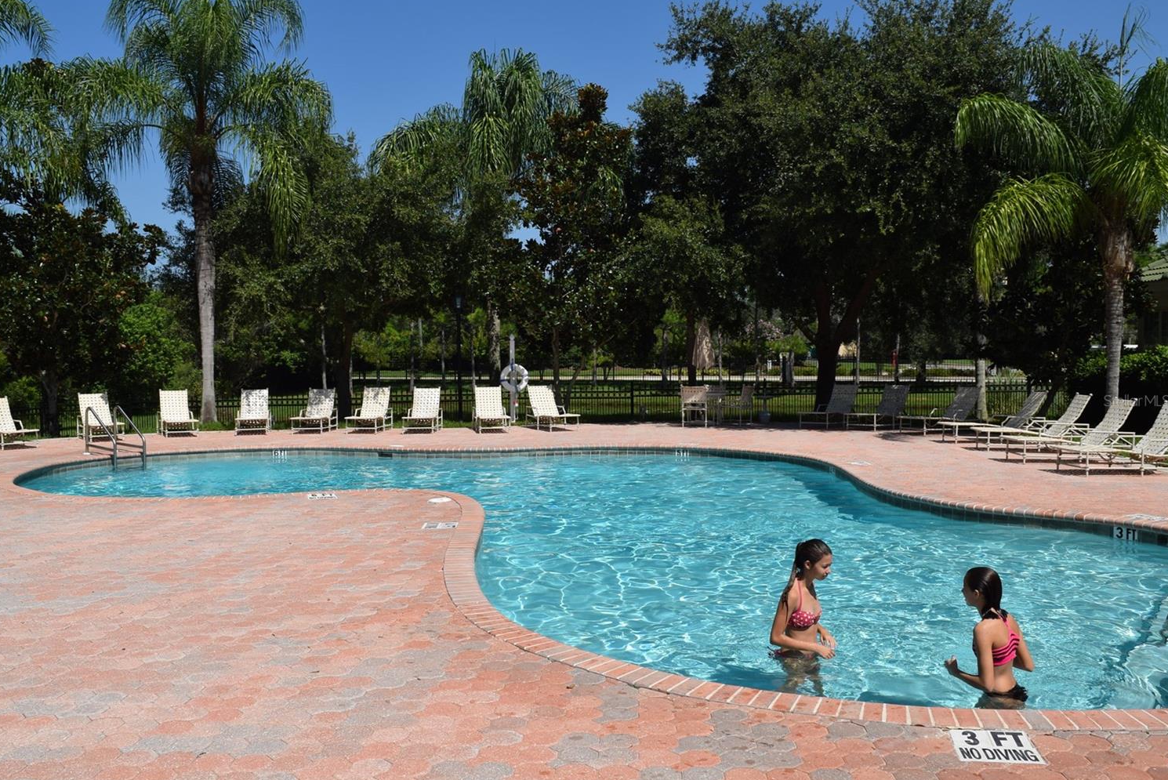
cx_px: 546
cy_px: 400
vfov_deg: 45.0
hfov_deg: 63.6
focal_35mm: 29
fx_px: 941
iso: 100
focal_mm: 18
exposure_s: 1/200
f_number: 14
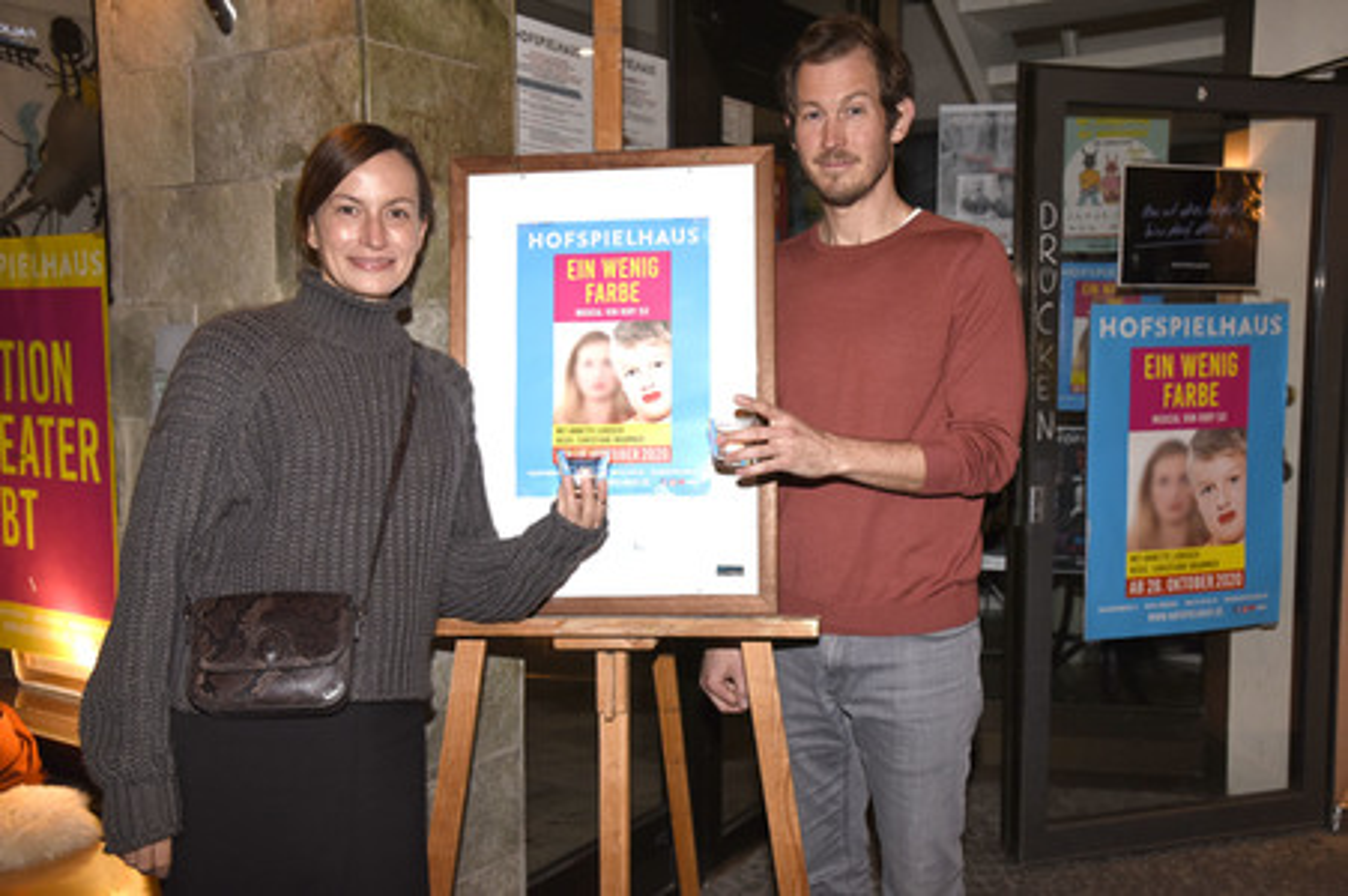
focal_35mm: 34
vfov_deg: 38.8
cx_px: 674
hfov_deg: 55.8
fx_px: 1272
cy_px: 448
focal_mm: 34
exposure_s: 1/60
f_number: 6.3
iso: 2000
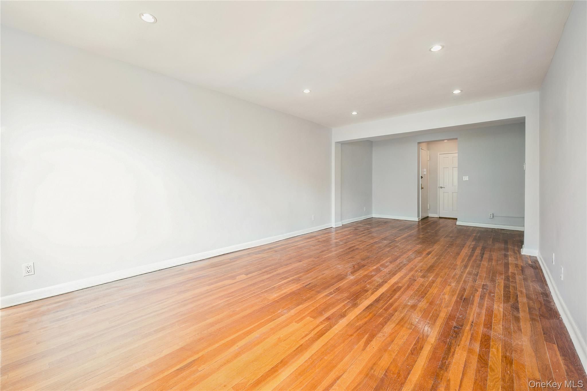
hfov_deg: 104.3
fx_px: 228
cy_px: 196
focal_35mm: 14
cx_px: 294
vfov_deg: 81.1
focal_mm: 14
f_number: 11
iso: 200
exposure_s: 1/3
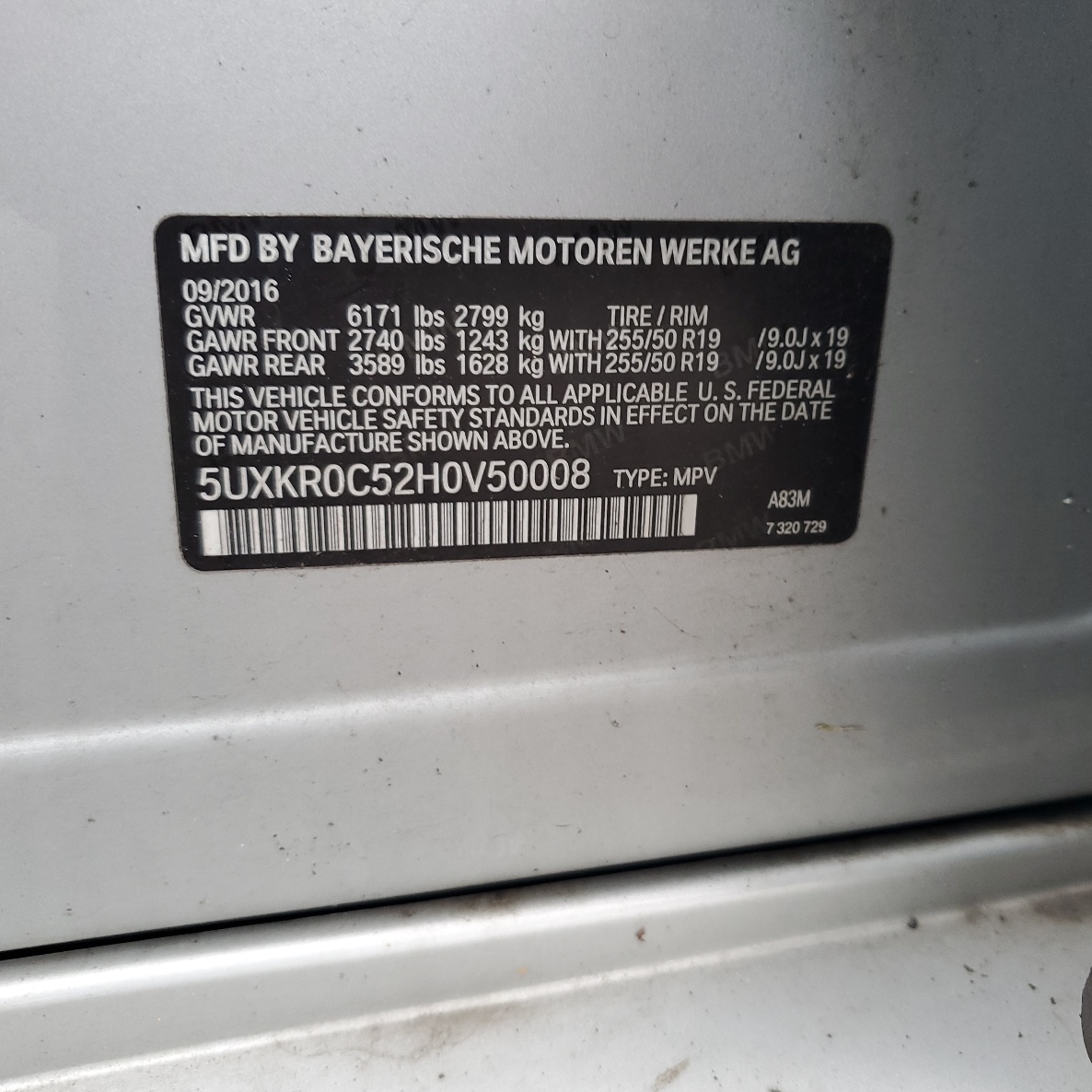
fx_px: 1106
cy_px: 543
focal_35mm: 31
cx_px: 587
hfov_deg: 52.5
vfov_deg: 52.5
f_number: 1.5
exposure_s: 1/120
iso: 66
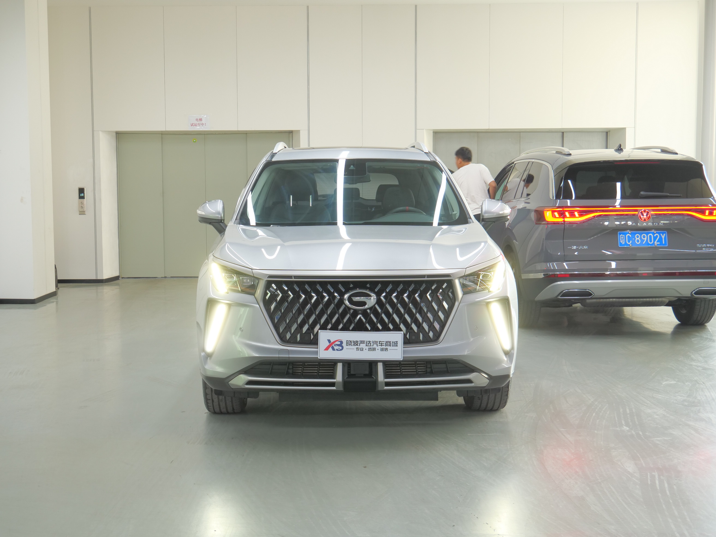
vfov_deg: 31.5
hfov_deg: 41.2
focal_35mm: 46
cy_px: 268
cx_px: 358
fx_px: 951
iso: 400
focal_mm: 23
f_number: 4.3
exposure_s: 1/15
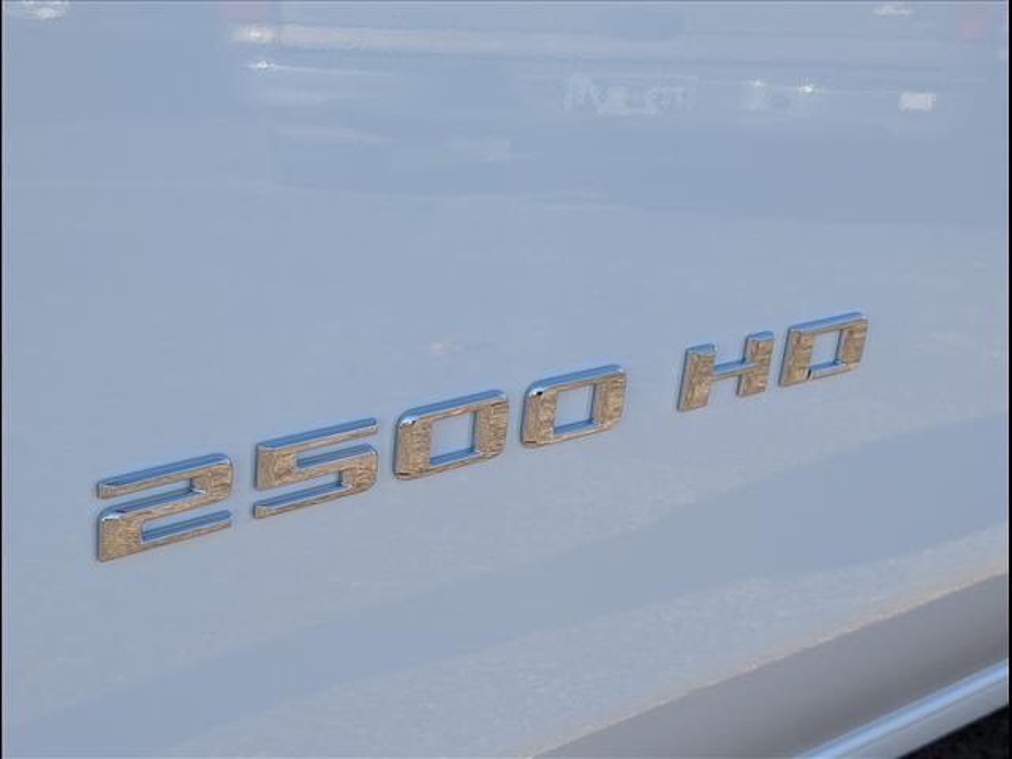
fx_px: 1433
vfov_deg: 29.7
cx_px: 506
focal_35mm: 49
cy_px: 380
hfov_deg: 38.9
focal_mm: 6.9
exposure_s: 1/357
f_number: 1.68
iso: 28
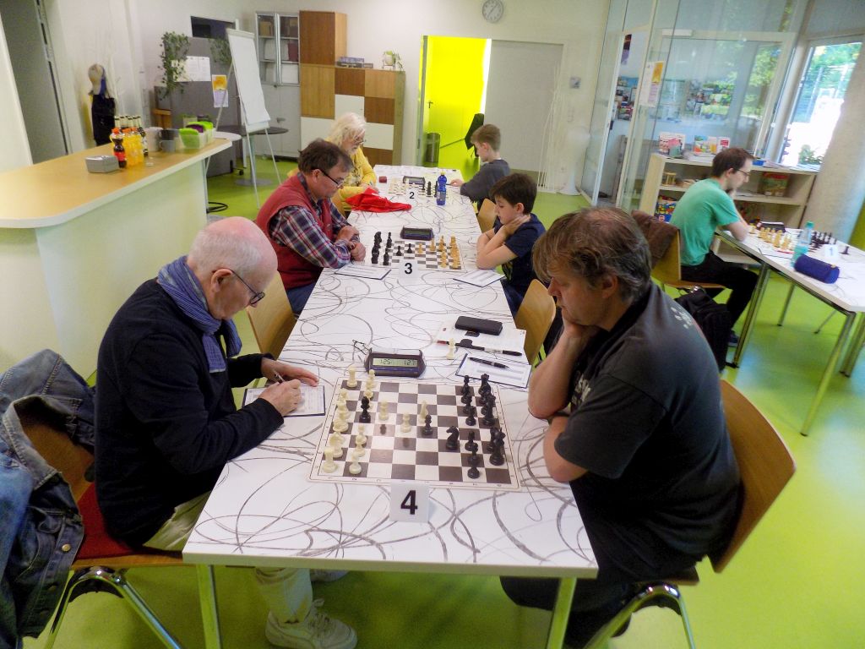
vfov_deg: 58.9
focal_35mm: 23
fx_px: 575
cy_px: 324
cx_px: 432
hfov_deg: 73.9
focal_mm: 4
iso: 160
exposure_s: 1/30
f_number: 3.1
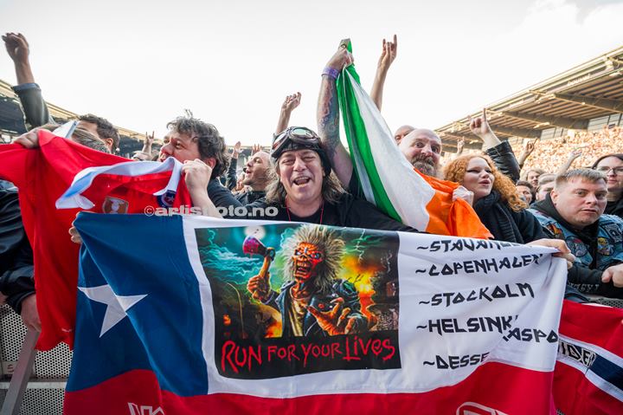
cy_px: 208
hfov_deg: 104.3
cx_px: 312
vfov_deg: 81.1
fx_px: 242
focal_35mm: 14
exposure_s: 1/250
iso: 800
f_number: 4
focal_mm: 14
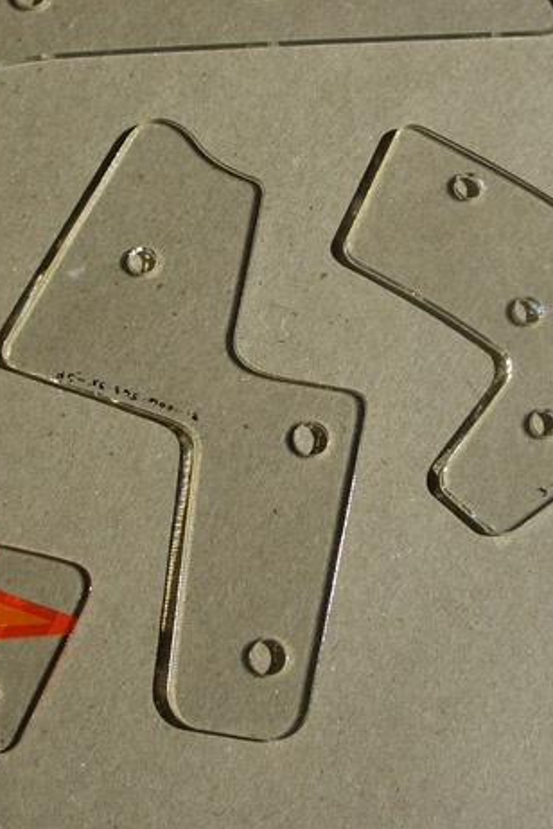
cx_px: 237
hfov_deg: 21.6
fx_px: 1452
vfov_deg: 31.7
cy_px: 307
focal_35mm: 63
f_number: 4.3
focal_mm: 5.8
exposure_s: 1/800
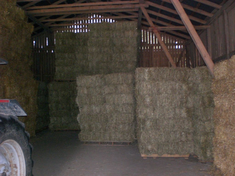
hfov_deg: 49.0
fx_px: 258
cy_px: 88
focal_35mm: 38
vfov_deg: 37.7
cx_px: 118
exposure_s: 1/60
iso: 200
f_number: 3.1
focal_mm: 6.3
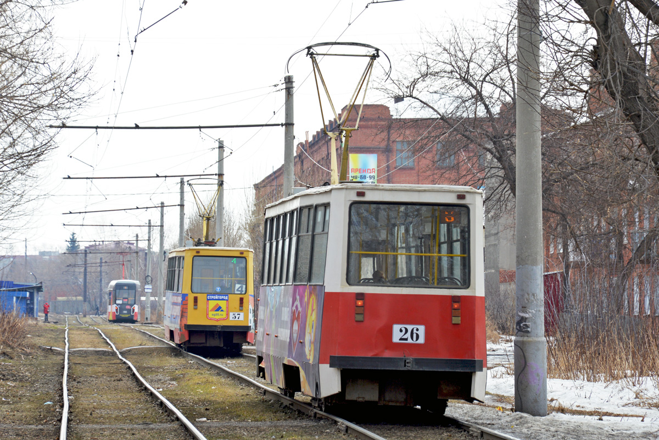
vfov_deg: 8.7
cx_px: 330
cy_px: 220
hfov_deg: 13.0
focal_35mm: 158
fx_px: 2883
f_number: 7.1
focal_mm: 105
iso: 100
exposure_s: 1/250
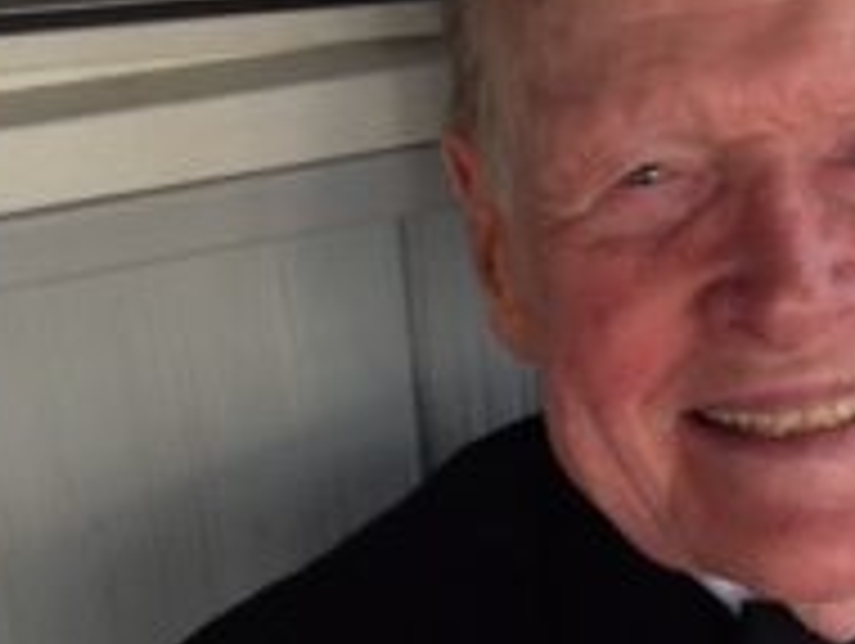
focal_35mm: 111
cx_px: 1017
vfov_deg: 13.3
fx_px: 2745
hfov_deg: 17.0
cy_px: 585
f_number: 2.4
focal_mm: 4.12
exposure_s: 1/144
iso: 50
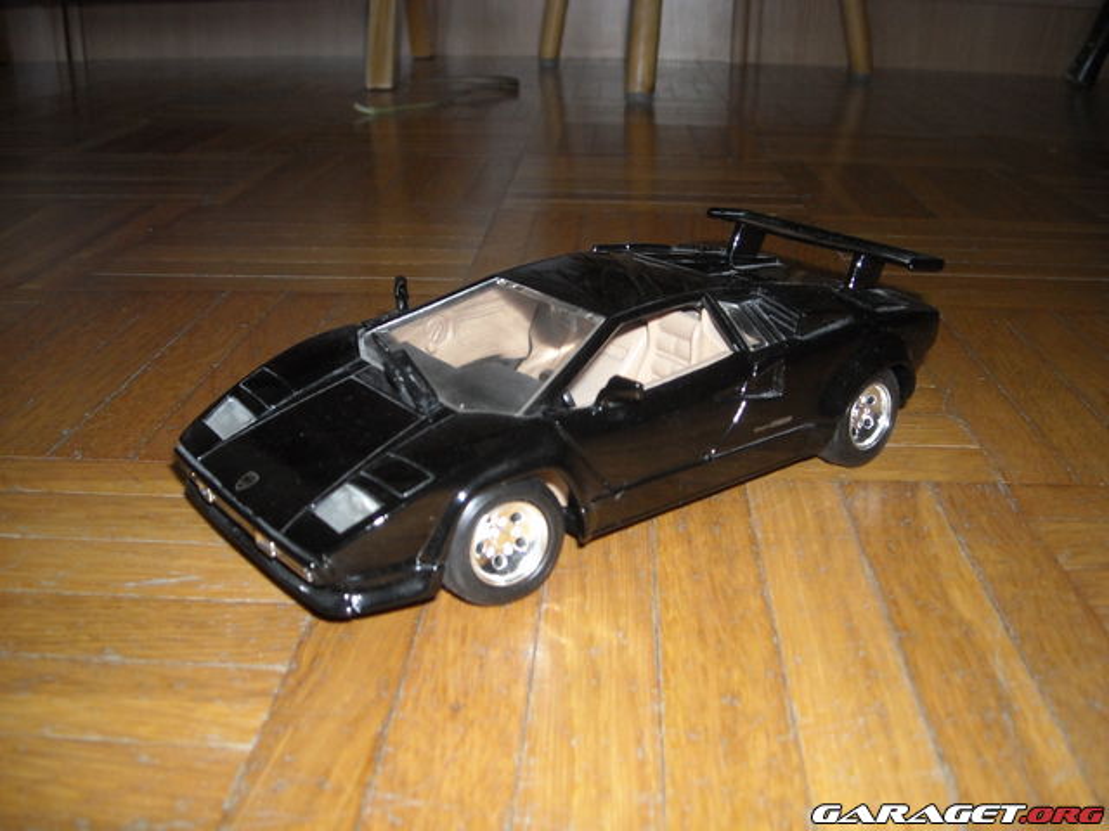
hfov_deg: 52.6
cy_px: 416
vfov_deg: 40.7
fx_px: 1121
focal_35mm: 35
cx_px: 554
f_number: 2.8
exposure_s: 1/60
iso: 200
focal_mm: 5.7
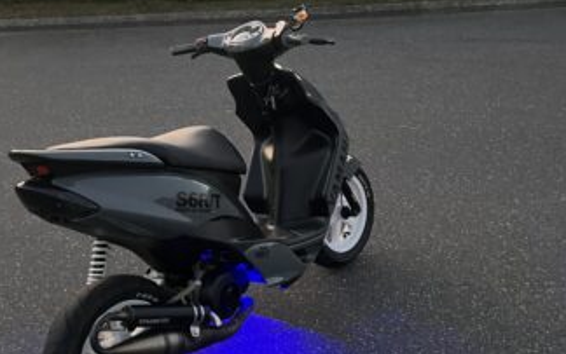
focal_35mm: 34
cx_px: 276
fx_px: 525
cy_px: 148
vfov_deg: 37.2
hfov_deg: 56.7
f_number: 1.5
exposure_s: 1/25
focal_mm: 5.7
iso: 640
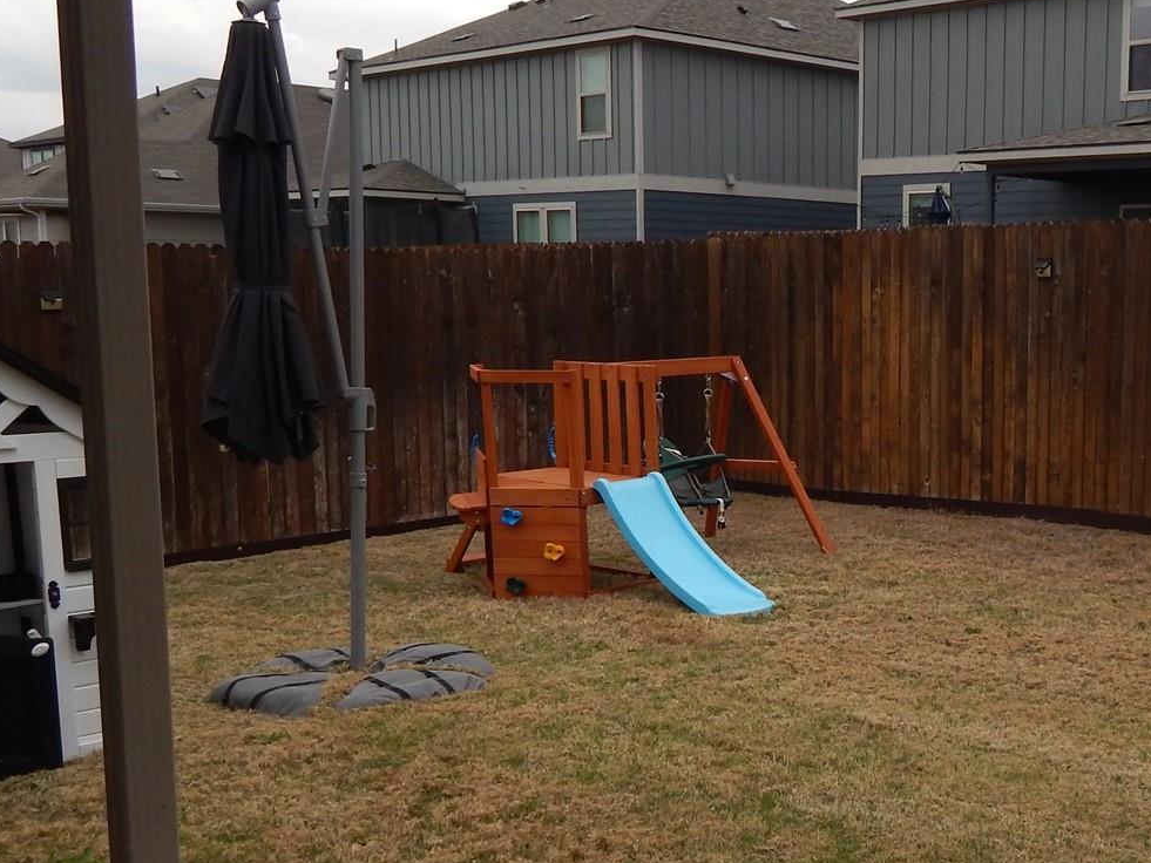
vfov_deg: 30.2
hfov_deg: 37.9
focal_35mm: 48
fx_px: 1596
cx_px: 950
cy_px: 530
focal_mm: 4
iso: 125
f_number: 3
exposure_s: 1/800
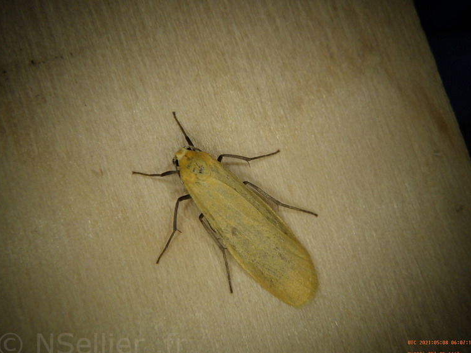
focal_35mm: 36
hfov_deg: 51.4
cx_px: 237
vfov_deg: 39.7
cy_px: 177
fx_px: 490
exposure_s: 1/4000
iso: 250
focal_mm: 6.1
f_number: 4.6
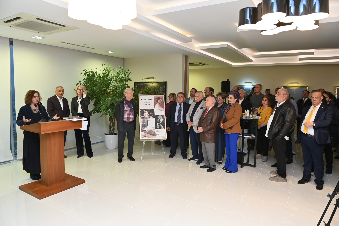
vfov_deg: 53.1
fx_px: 226
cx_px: 170
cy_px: 113
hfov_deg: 73.7
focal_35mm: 24
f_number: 4
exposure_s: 1/100
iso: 1250
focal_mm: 24
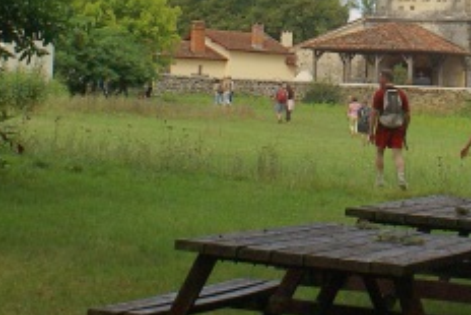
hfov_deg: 14.0
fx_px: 1898
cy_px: -83
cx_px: 445
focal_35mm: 145
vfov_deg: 9.3
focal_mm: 28
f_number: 10
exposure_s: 1/250
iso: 200
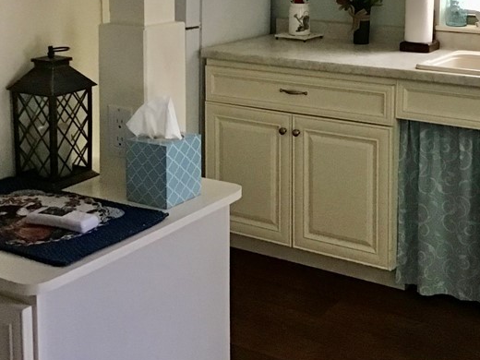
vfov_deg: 23.2
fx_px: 846
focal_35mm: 61
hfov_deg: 31.5
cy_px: 18
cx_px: 310
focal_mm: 3.3
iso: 200
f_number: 2.4
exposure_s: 1/15
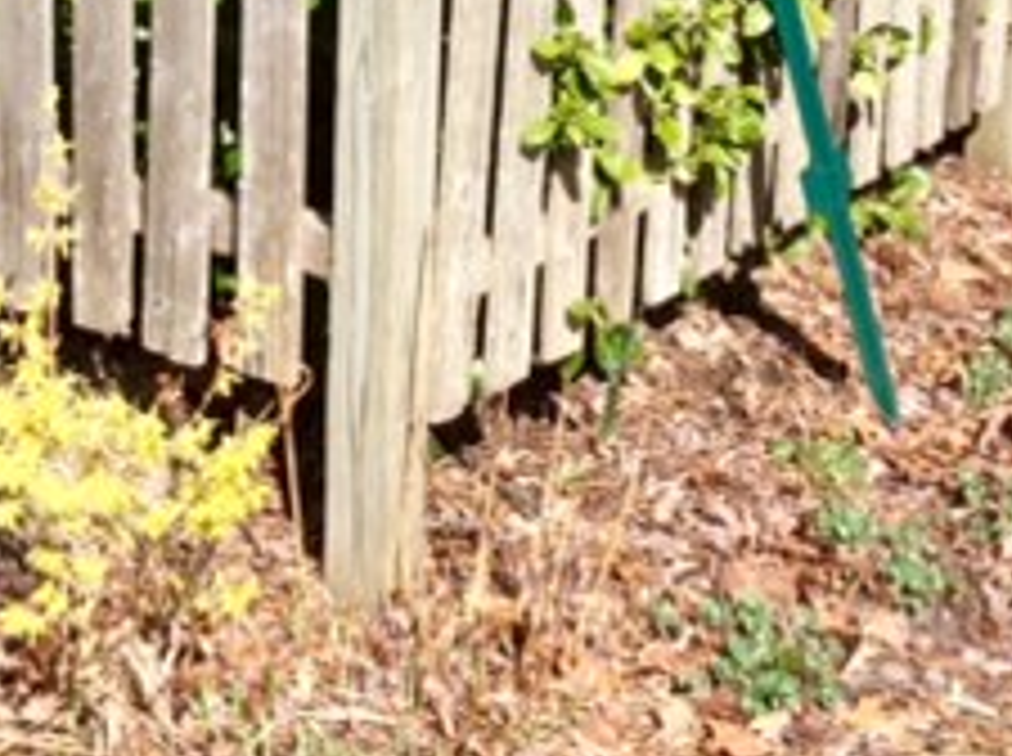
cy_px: -284
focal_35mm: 91
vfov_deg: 15.3
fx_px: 2656
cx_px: 427
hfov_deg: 21.6
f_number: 2.4
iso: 32
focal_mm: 3.3
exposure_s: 1/1021
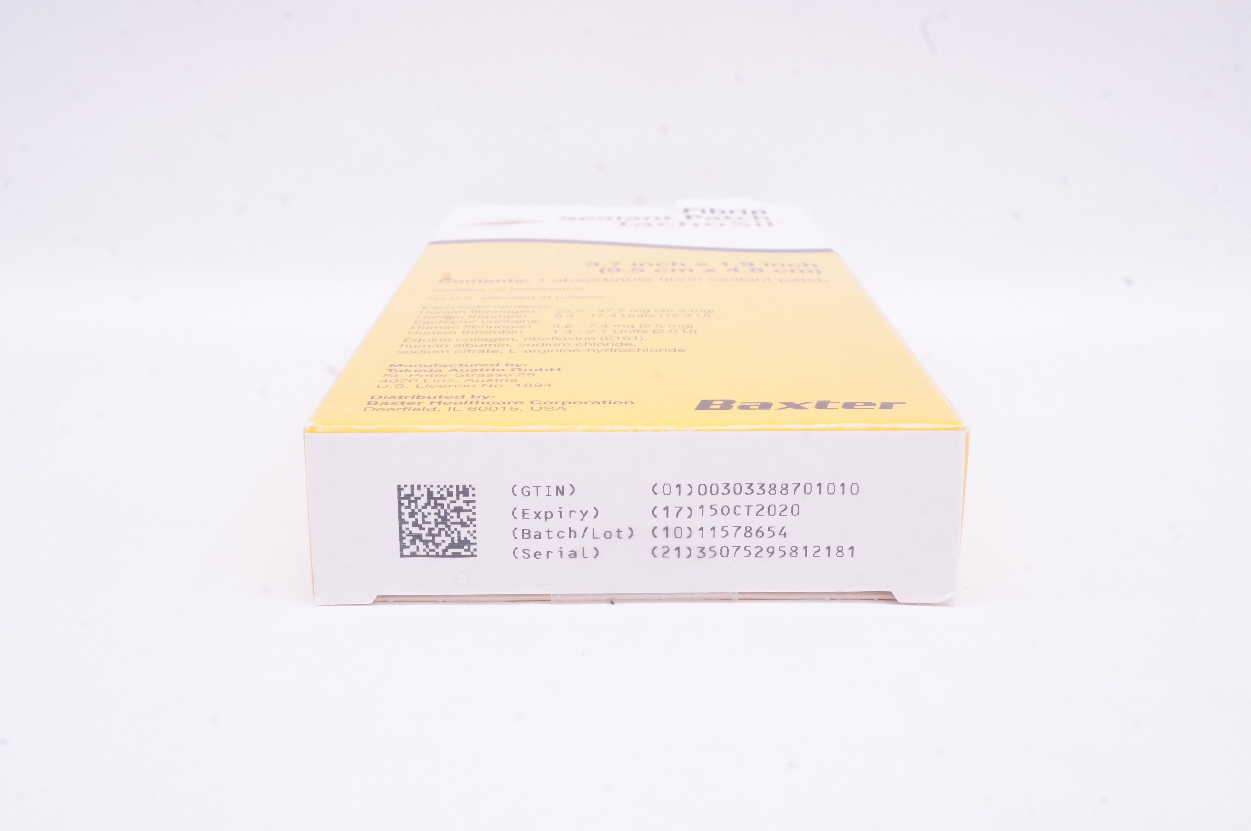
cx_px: 626
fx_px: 1406
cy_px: 416
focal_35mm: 40
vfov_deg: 32.9
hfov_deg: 48.0
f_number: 20
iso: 1600
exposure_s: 1/20
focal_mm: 27
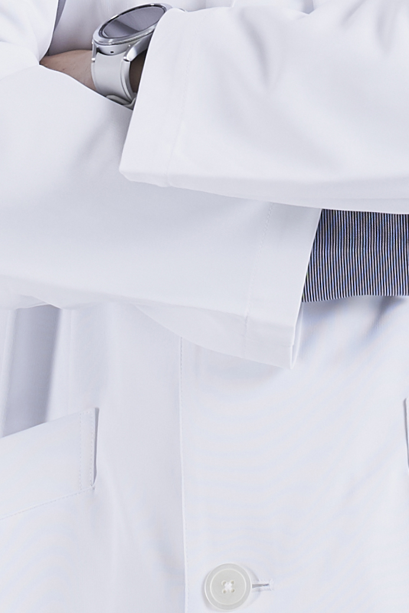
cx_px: 303
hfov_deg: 3.2
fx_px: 7228
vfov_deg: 4.8
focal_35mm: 424
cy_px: -177
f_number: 8
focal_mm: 75
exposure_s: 1/100
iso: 200
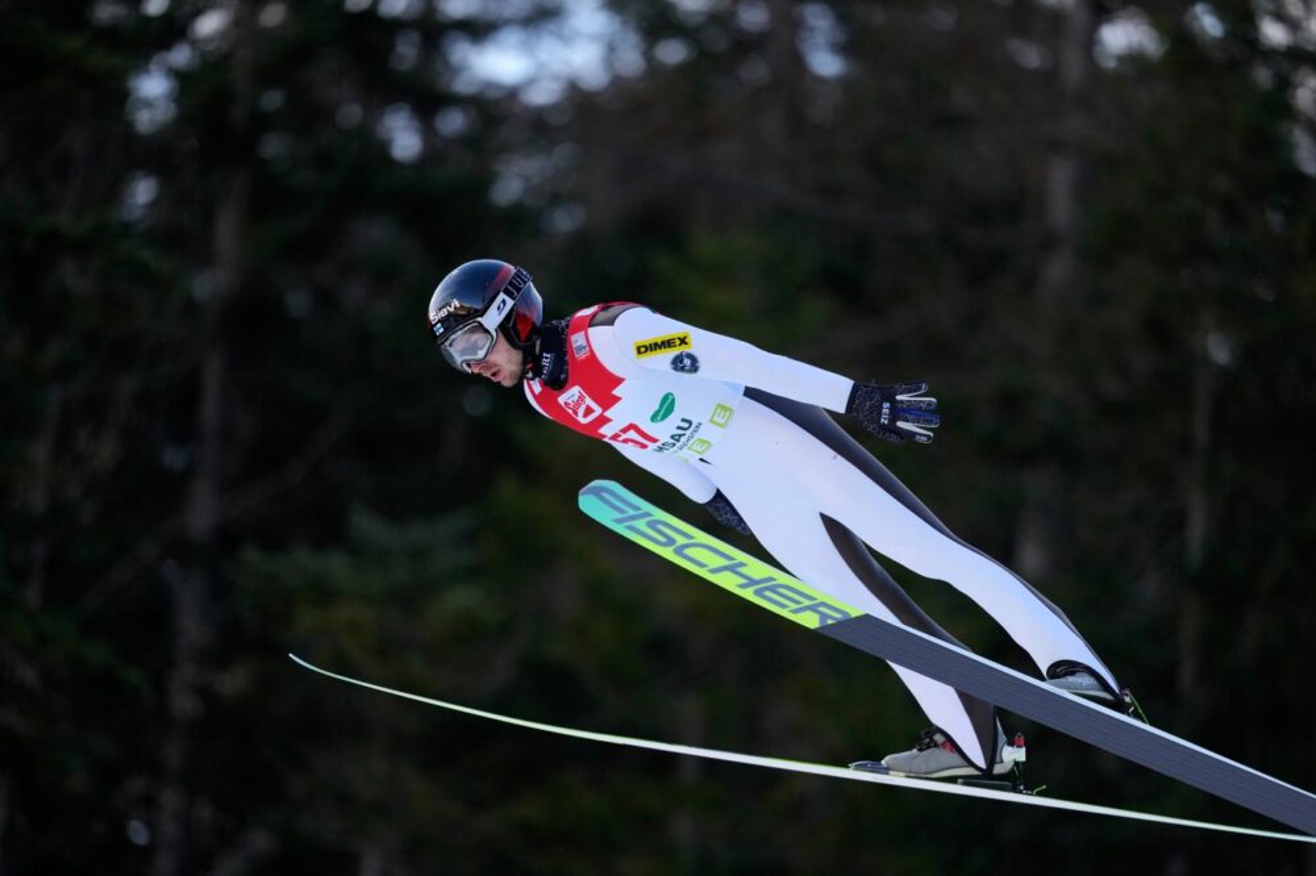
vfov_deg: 4.6
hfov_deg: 6.9
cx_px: 658
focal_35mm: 300
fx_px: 10962
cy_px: 438
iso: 800
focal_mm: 300
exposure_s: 1/2500
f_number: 2.8
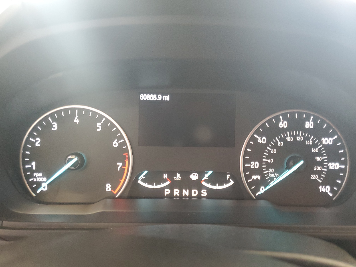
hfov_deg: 67.3
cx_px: 178
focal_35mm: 26
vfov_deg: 53.1
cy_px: 134
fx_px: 267
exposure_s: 1/30
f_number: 1.5
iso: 329
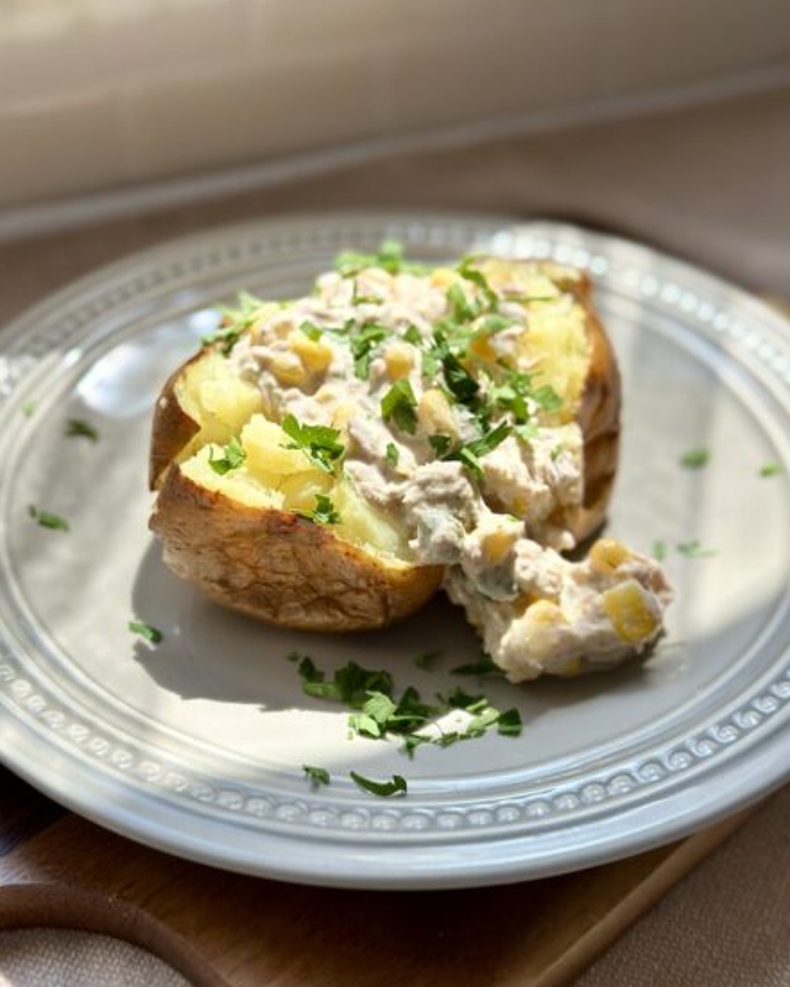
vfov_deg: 36.6
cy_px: 530
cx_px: 396
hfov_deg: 29.7
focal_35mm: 51
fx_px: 1490
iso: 80
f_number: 1.78
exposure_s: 1/1433
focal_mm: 6.86
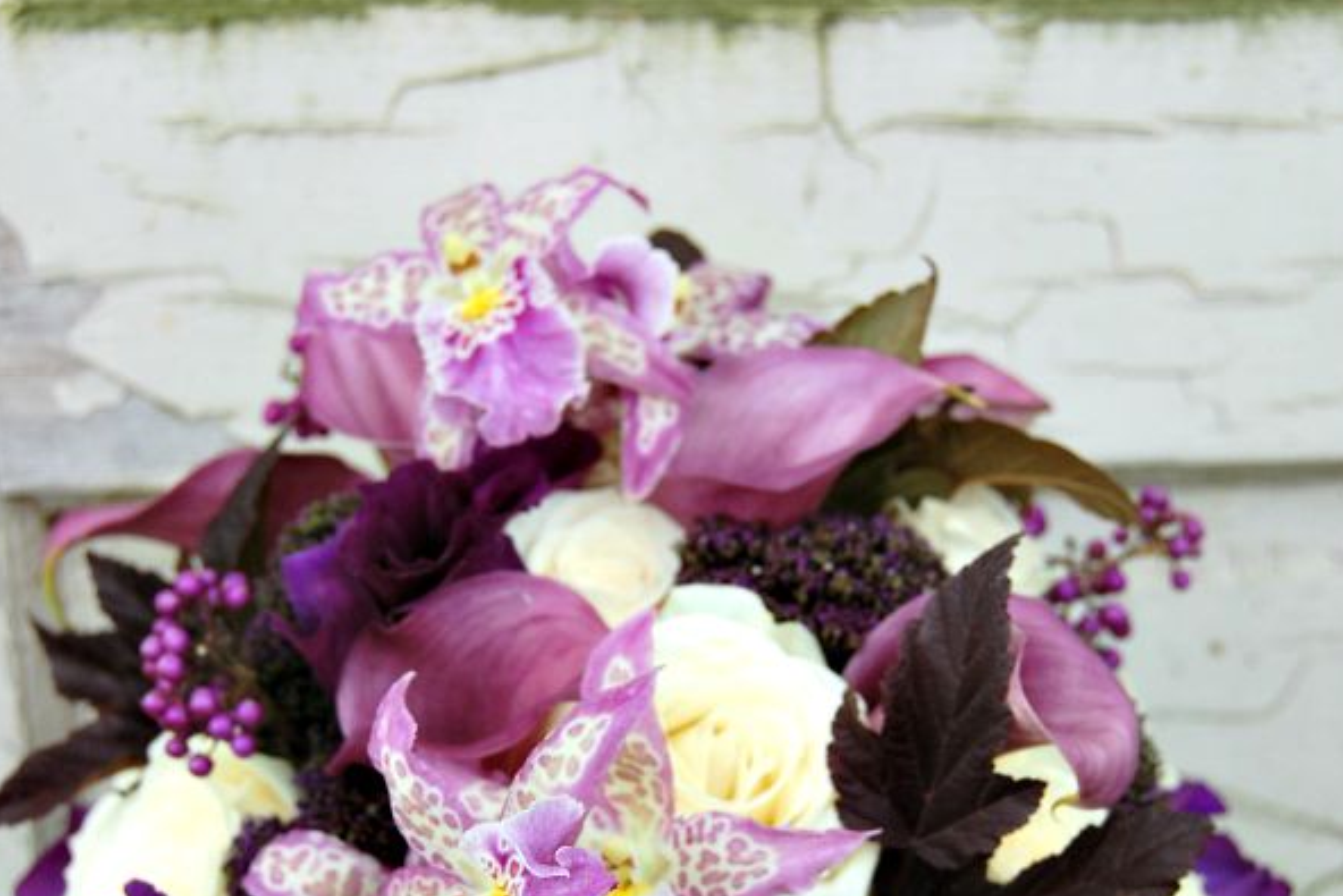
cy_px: 710
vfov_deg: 19.1
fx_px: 2640
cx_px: 672
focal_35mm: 71
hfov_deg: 28.5
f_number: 4.5
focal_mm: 31
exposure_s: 1/500
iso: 200
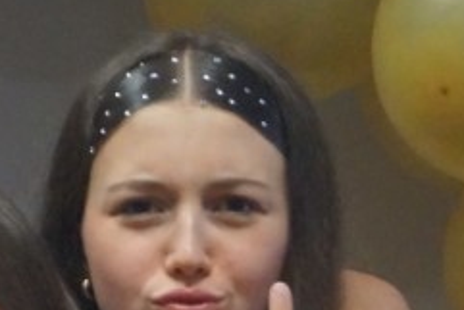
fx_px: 4326
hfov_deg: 6.0
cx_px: -431
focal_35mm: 335
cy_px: 498
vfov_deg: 4.1
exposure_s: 1/125
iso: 3200
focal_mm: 45
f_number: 5.6
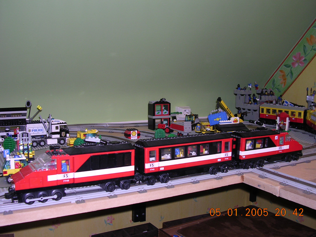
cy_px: 118
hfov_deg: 49.0
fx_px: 347
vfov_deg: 37.7
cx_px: 158
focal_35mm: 38
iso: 100
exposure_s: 1/60.1
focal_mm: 5.8
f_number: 2.8
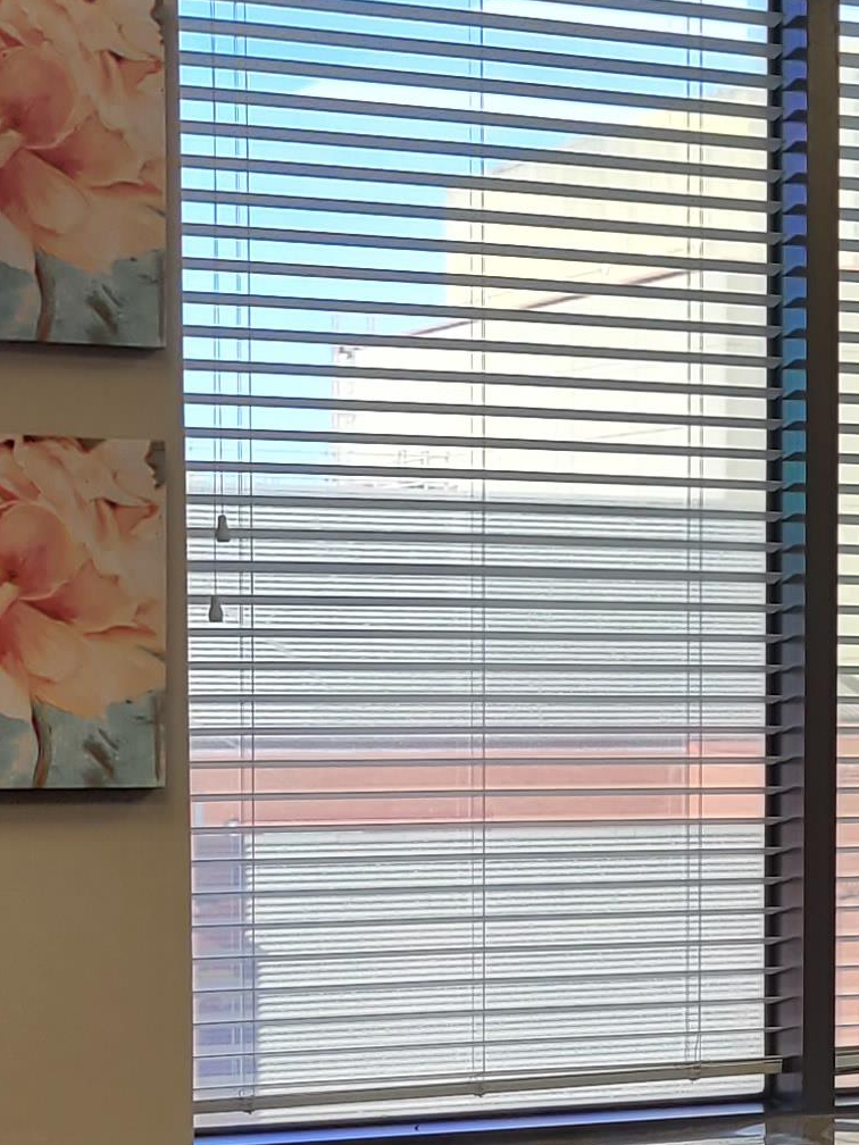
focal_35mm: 104
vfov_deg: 18.8
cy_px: 842
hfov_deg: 13.4
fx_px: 3441
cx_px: 1274
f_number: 1.8
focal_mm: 5.4
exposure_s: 1/159
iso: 40
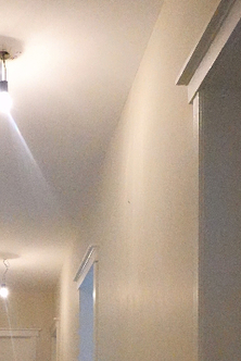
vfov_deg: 28.2
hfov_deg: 20.5
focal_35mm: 65
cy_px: 395
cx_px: 20
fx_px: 651
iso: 6400
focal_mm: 9
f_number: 2.8
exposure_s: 1/500
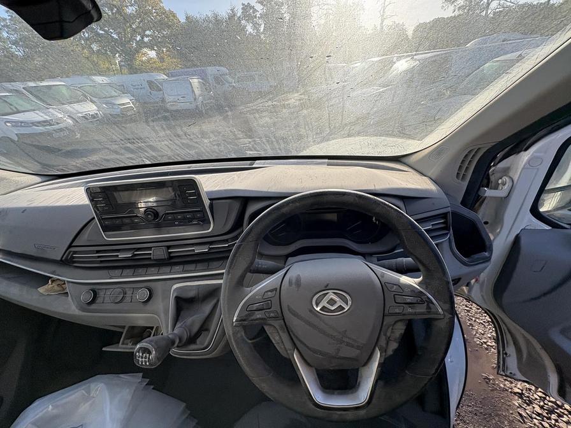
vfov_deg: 85.7
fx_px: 231
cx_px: 286
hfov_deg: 102.1
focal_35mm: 14
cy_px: 214
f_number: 2.2
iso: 40
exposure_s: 1/533
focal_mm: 2.22
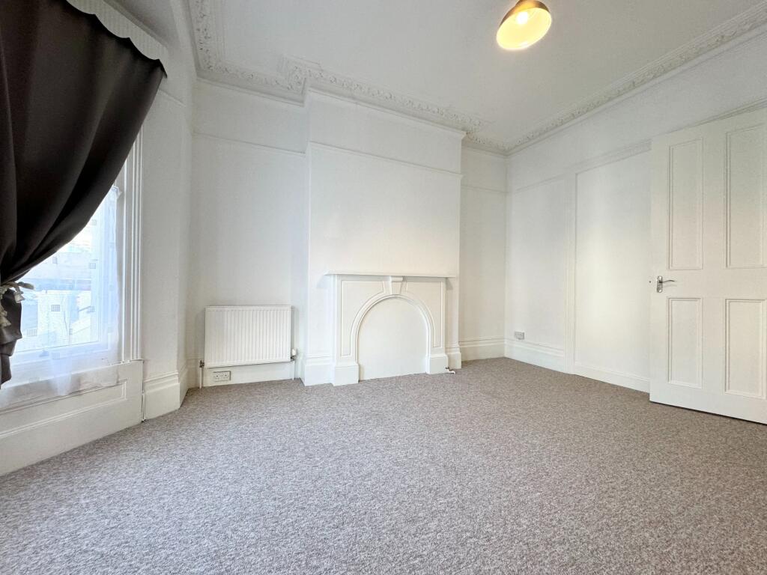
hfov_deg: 102.1
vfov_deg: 85.7
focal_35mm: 14
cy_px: 288
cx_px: 384
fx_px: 310
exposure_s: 1/50
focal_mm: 2.22
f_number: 2.2
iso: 160
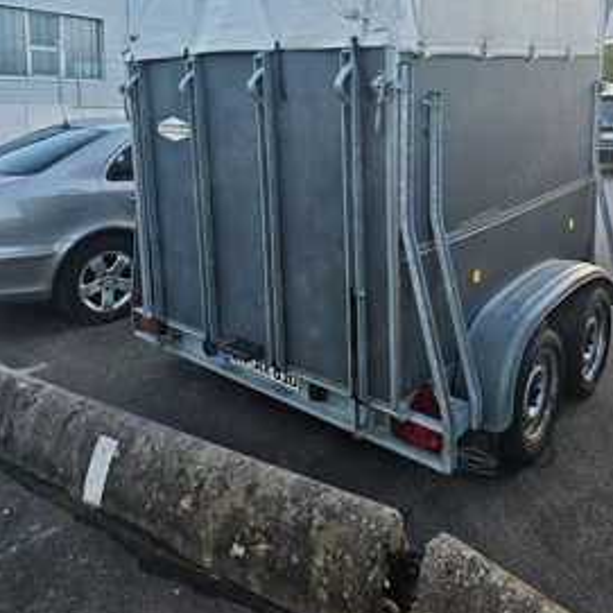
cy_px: 179
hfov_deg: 53.9
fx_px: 601
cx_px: 337
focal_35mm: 30
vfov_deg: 52.4
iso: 50
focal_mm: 8.72
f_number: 1.63
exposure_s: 1/461
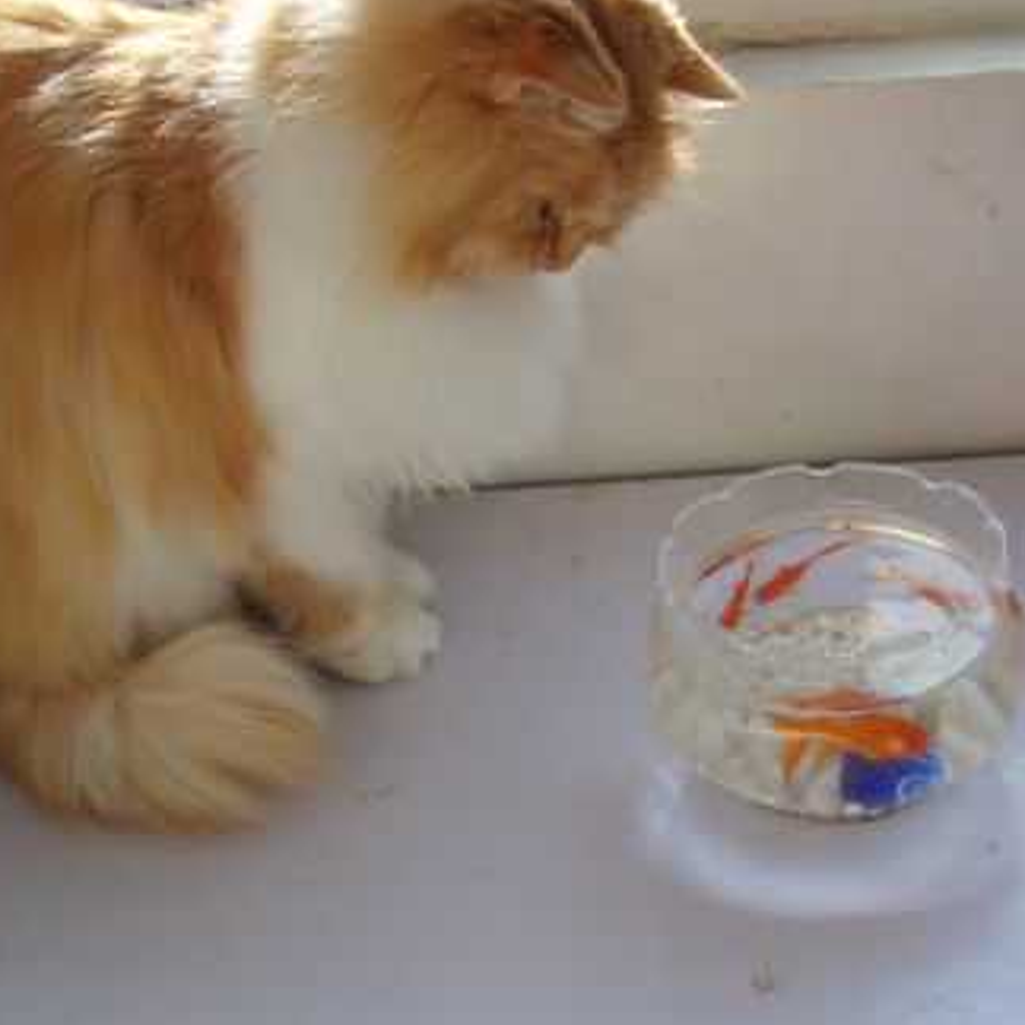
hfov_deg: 37.9
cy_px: 519
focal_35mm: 44
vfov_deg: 38.3
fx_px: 1474
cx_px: 692
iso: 50
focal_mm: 5.8
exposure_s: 1/180
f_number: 2.8
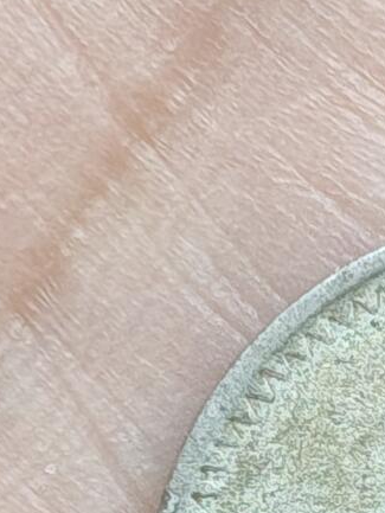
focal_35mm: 212
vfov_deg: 9.2
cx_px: 509
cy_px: 659
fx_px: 3142
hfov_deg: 6.9
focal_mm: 4.84
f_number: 1.88
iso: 846
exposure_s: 1/50
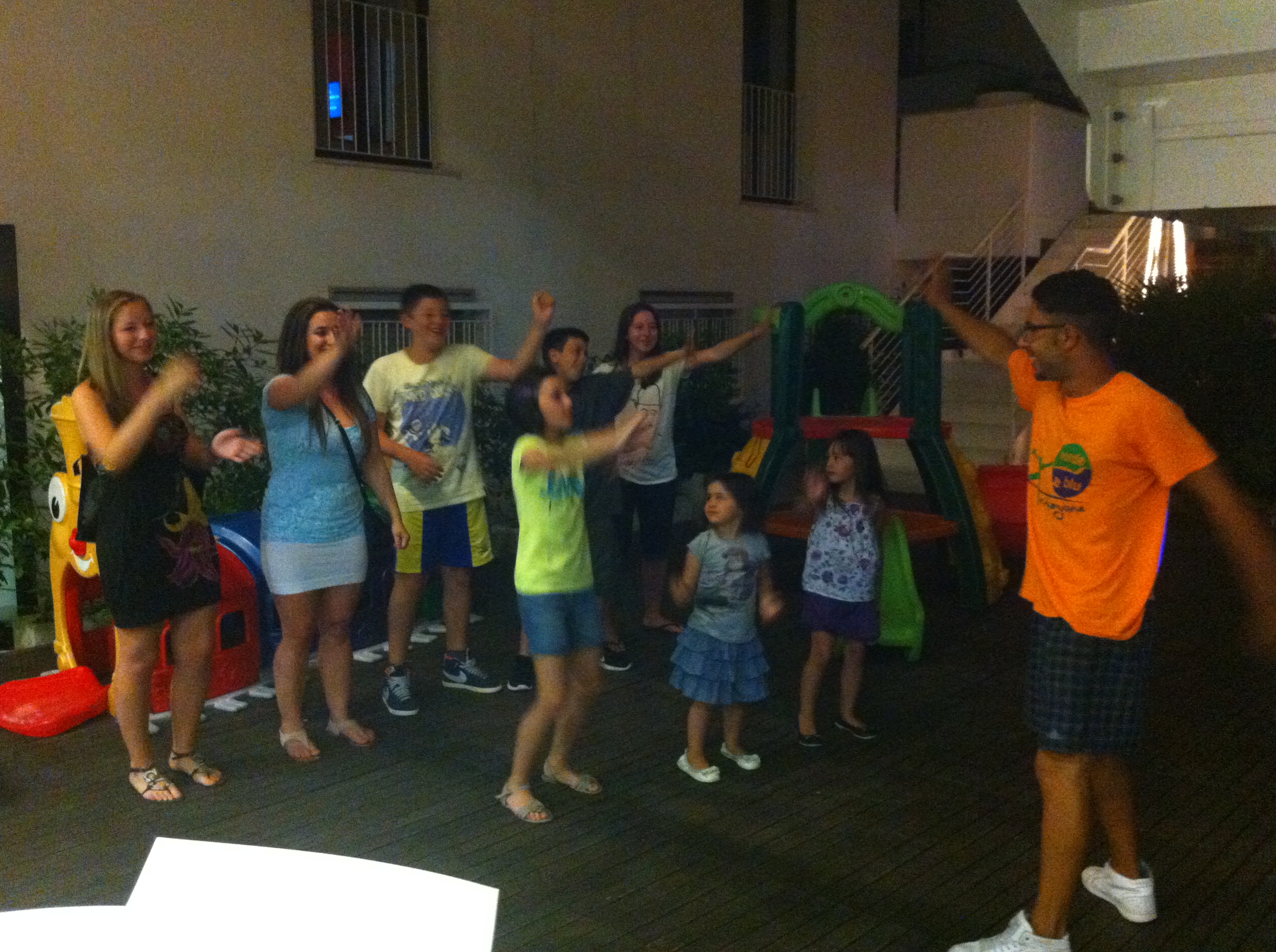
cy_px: 464
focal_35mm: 36
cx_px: 635
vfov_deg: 39.6
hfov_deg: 51.4
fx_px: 1325
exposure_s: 1/17
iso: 1000
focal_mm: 3.85
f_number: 2.8
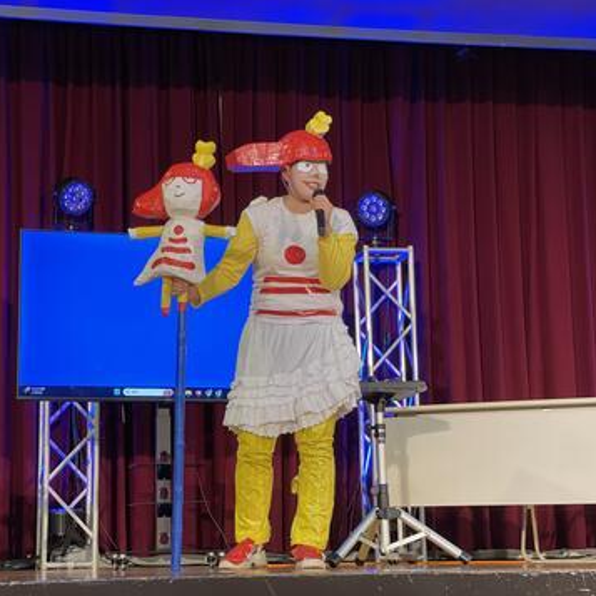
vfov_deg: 22.8
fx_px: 1480
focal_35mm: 76
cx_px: 252
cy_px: 297
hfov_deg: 22.7
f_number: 2.2
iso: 125
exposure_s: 1/60
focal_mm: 7.5
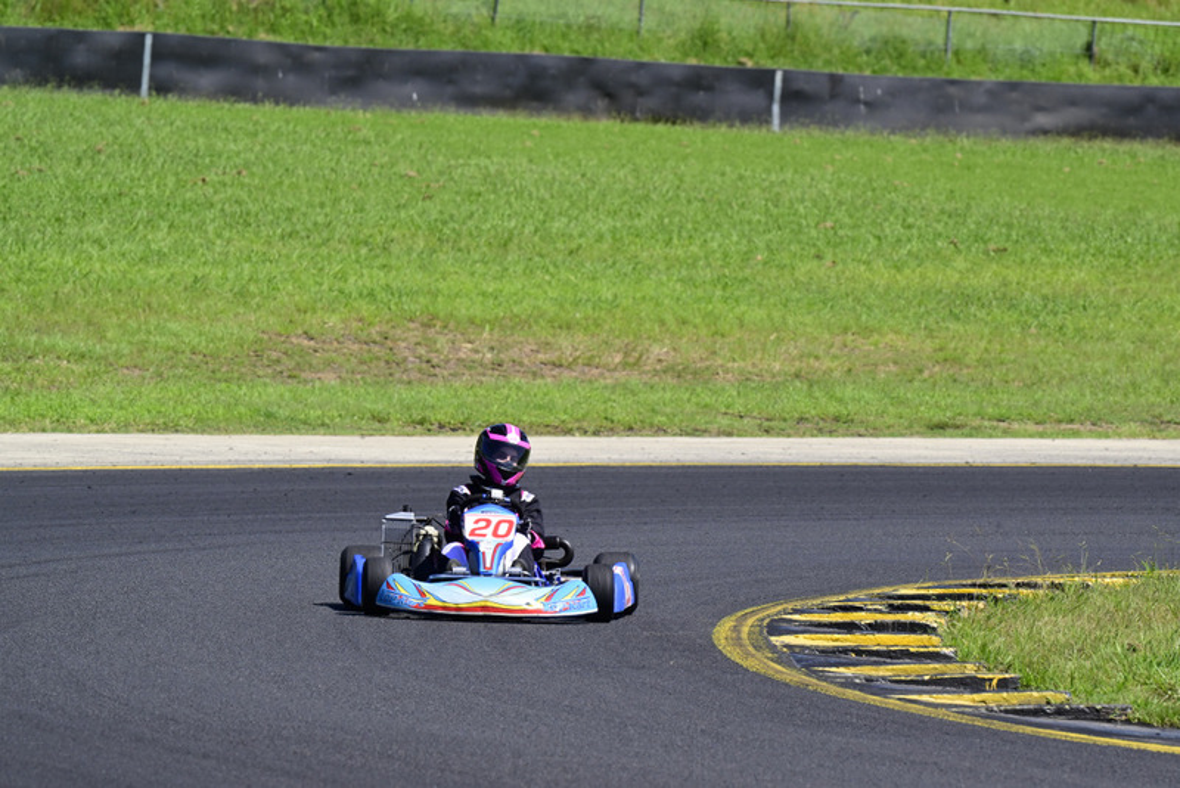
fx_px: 12459
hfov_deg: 5.4
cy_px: 394
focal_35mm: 380
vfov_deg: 3.6
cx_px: 590
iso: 500
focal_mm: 380
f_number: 11
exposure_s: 1/640
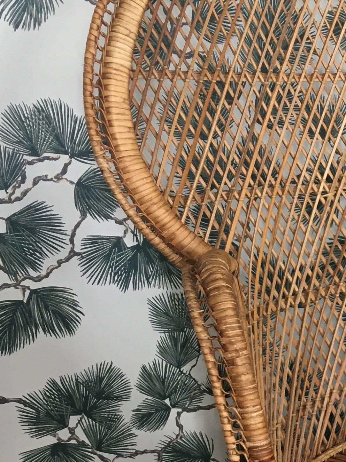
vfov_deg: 23.7
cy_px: 376
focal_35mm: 81
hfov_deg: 17.2
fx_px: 1080
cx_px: 444
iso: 80
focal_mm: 4.15
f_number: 2.2
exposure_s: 1/33
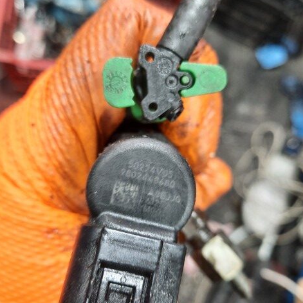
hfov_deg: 54.0
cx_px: 151
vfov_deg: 54.0
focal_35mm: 30
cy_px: 160
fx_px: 297
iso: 250
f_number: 2
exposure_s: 1/33
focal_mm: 4.6
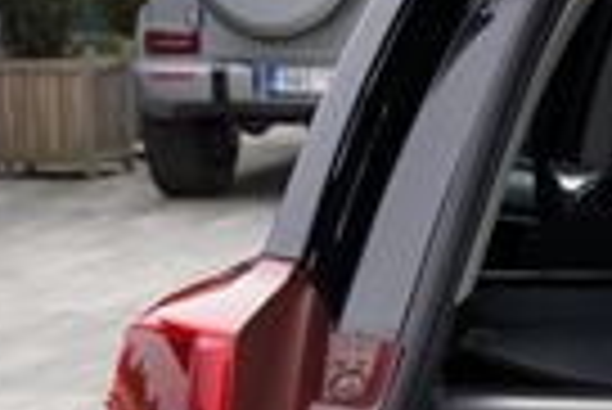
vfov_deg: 7.6
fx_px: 3080
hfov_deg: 10.6
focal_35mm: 181
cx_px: 1152
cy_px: 318
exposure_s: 1/50
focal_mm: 24
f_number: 4
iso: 100
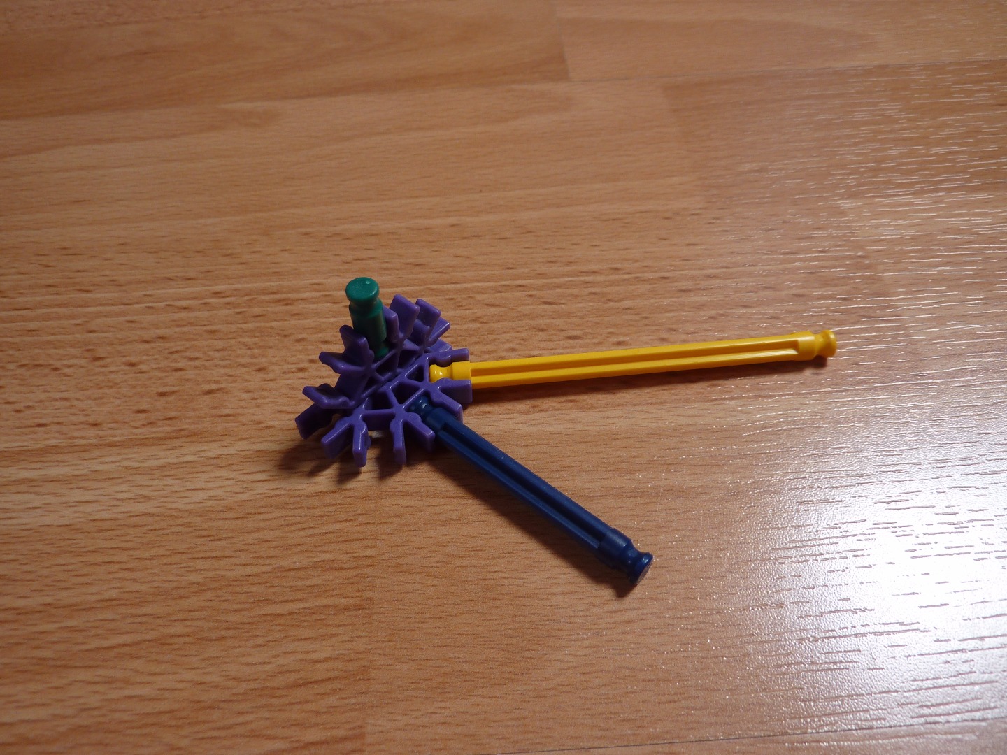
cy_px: 378
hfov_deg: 69.4
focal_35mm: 25
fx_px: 727
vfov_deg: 54.9
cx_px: 504
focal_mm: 4.1
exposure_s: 1/60
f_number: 3.3
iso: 80
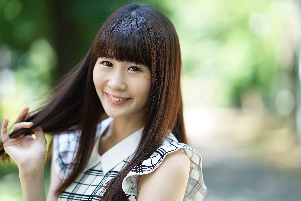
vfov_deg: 16.1
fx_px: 711
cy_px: 100
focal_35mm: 85
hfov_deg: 23.9
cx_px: 150
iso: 100
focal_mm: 85
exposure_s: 1/250
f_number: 1.4
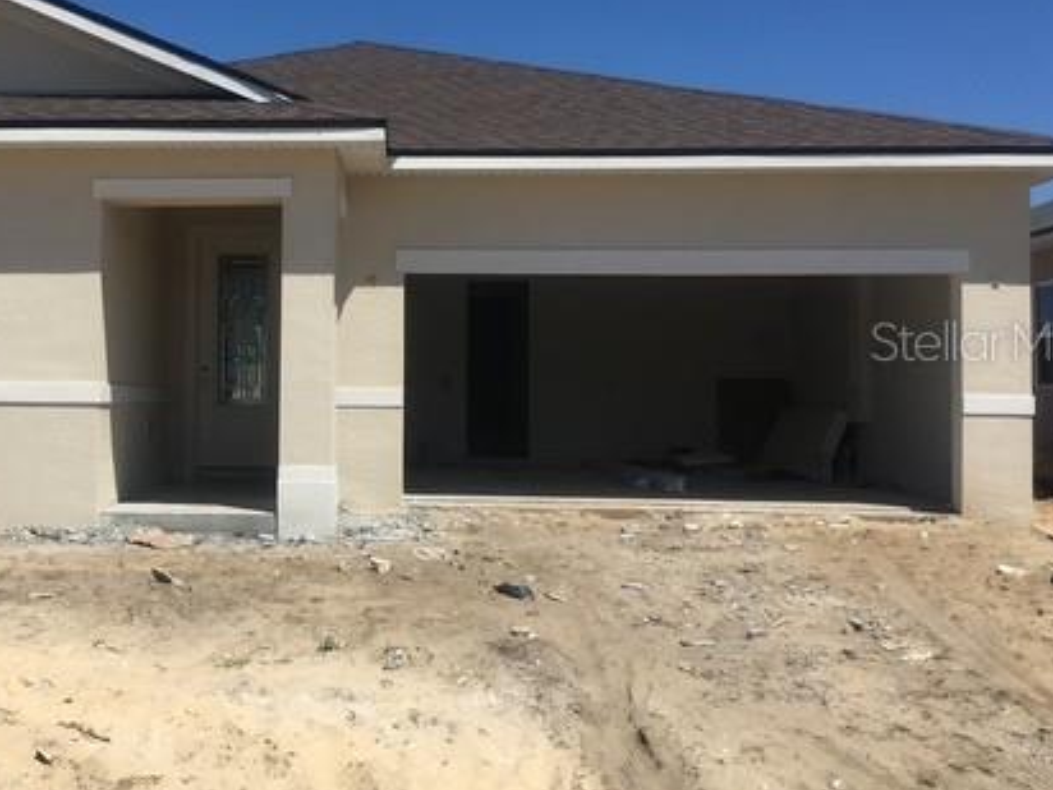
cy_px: 340
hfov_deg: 41.1
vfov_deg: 32.1
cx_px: 294
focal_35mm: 45
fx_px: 1369
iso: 25
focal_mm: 4.15
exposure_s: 1/2653
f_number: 2.2
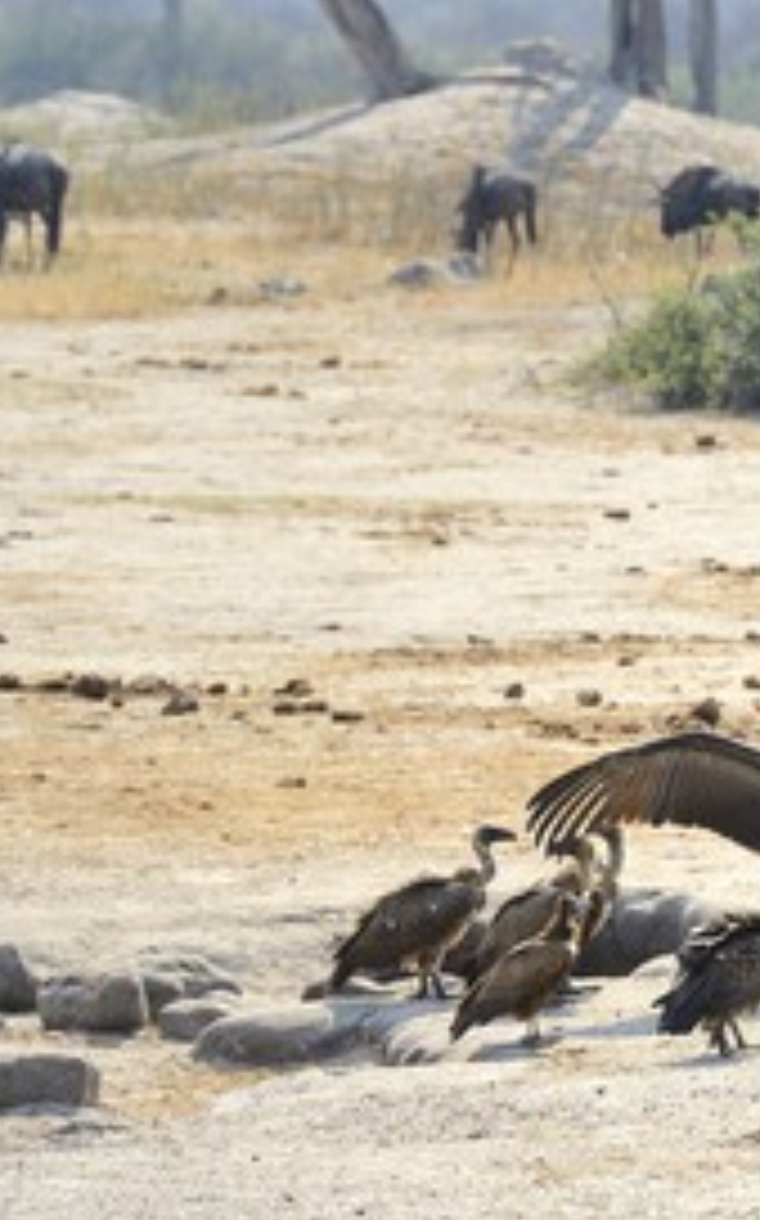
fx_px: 14704
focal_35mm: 443
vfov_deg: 4.7
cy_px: 594
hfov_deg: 3.0
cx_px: 616
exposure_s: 1/640
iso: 400
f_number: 9
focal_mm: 280
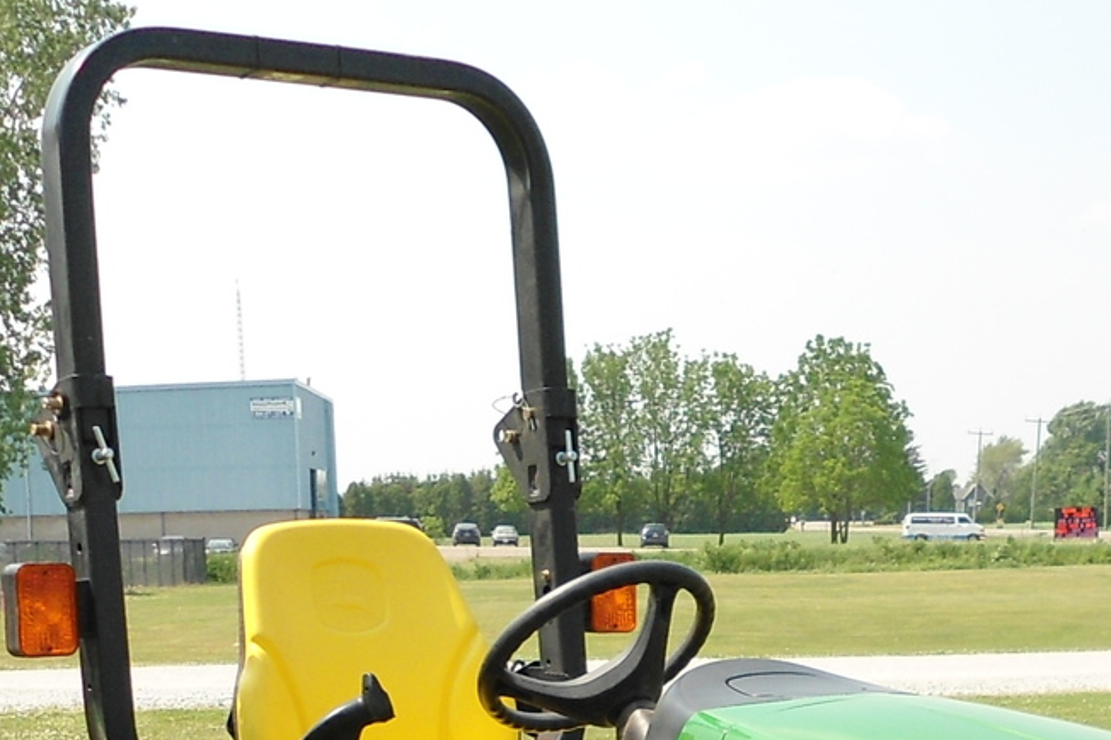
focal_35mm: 85
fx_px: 2622
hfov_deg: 23.8
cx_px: 774
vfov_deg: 14.8
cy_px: 1149
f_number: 2.8
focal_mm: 4.7
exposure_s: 1/800
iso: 80
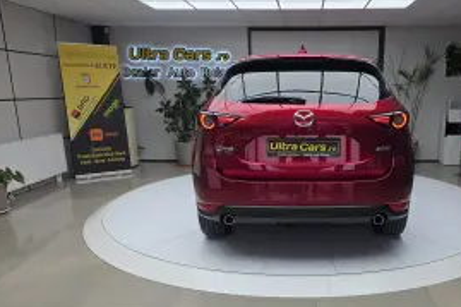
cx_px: 300
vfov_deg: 40.8
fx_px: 410
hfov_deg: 57.7
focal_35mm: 32
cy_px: 190
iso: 12
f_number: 1.7
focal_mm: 6.25
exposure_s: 1/107
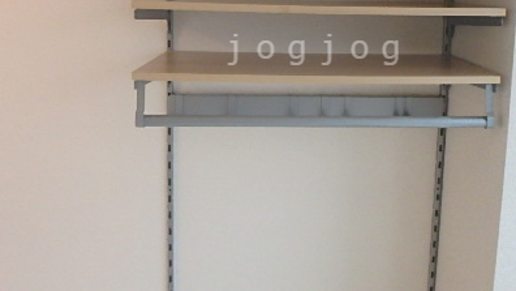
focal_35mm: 37
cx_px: 317
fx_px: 506
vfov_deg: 31.0
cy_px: 50
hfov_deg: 53.5
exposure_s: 1/60
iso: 800
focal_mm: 3.7
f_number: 3.5
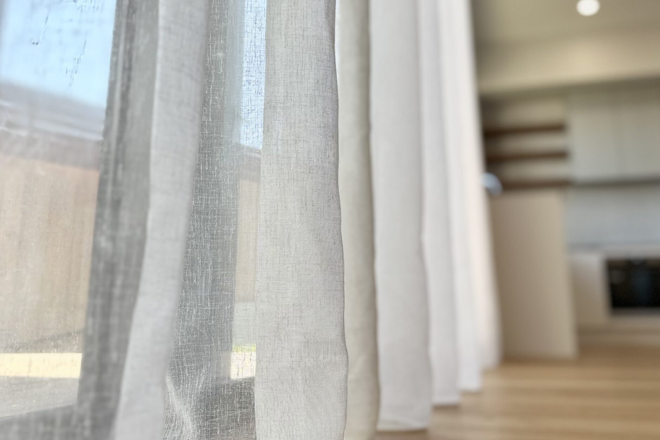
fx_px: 623
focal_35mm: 34
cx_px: 332
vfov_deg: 38.6
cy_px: 157
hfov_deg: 55.8
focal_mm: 6.86
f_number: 1.78
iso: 80
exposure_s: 1/477
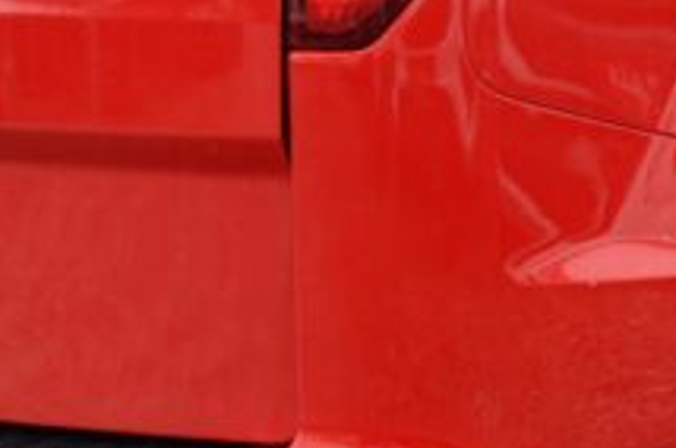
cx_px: 673
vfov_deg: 5.9
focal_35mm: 230
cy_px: -202
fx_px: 4312
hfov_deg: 8.9
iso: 500
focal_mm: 32
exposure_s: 1/100
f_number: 5
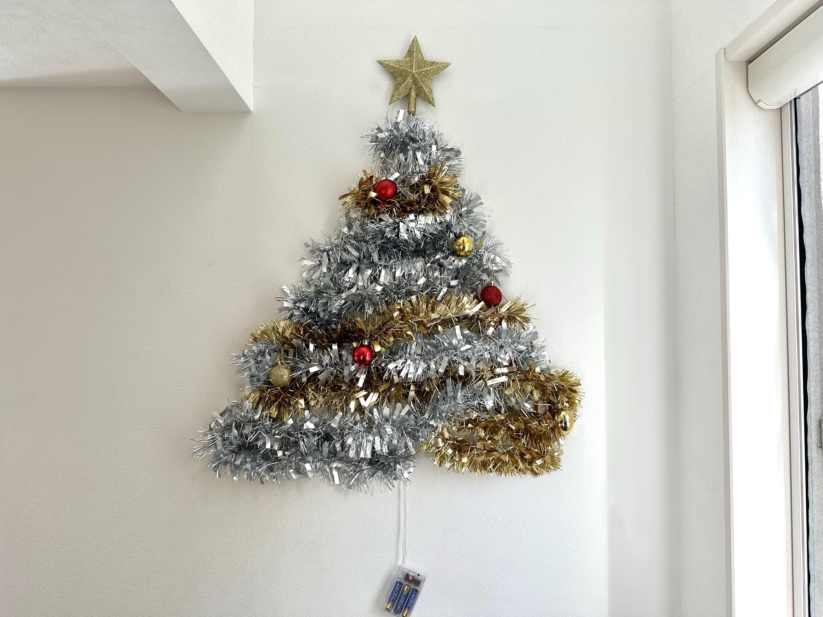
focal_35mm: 24
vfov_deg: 56.8
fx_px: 571
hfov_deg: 71.6
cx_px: 412
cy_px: 308
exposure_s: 1/267
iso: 80
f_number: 1.78
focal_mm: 6.86
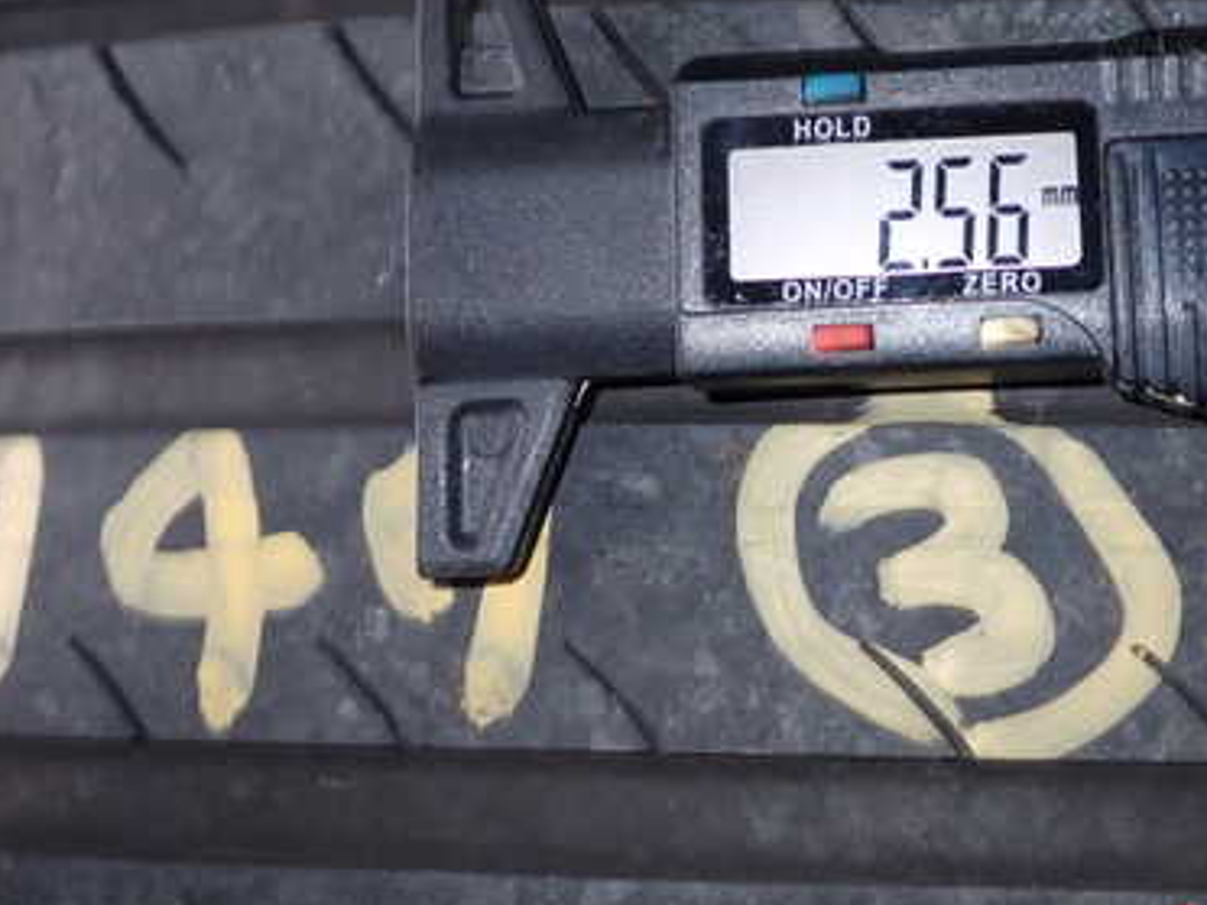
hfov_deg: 32.4
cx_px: 941
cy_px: 250
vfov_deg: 25.0
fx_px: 2022
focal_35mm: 58
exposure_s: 1/40
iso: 200
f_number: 7.1
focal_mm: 6.37
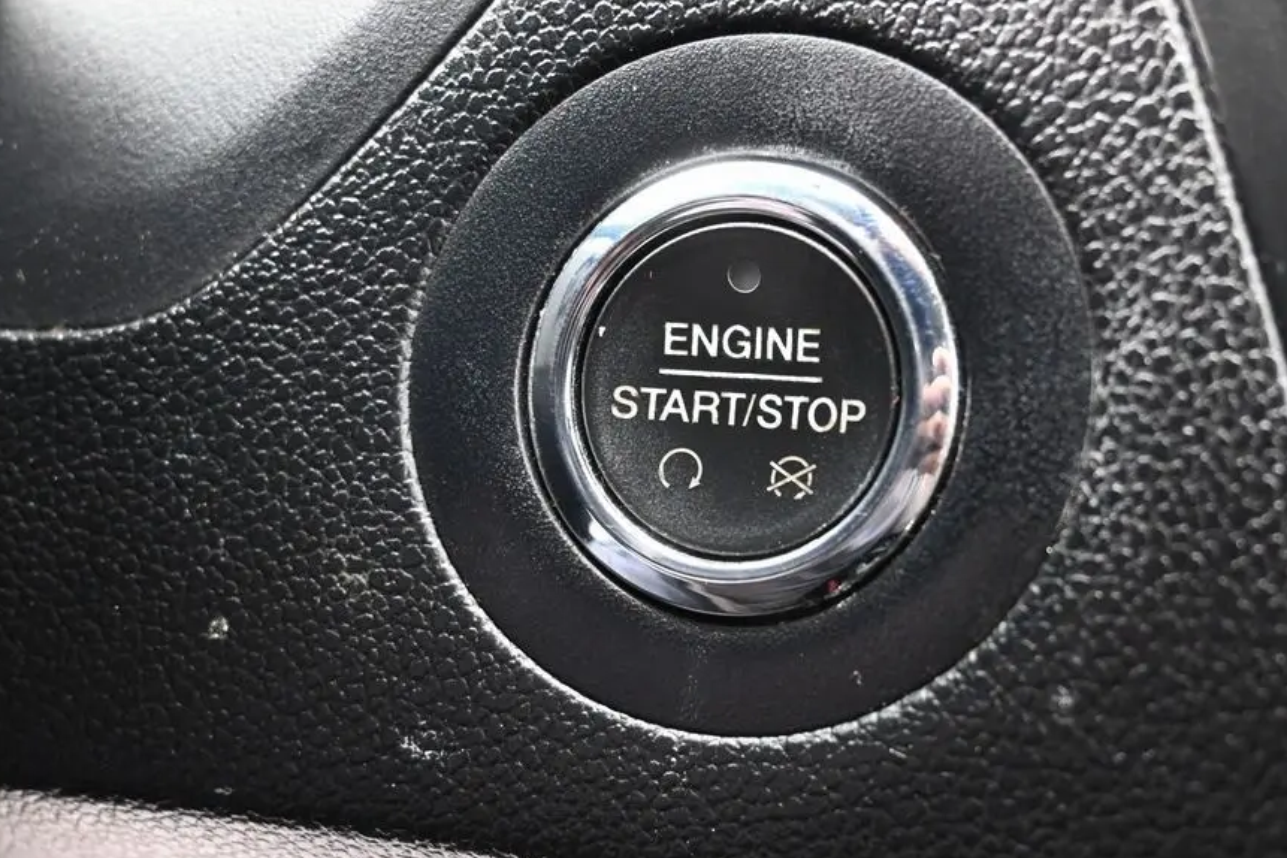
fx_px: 1594
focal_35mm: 45
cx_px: 722
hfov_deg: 43.9
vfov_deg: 30.1
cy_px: 421
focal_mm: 25
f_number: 4.2
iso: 3600
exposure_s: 1/60
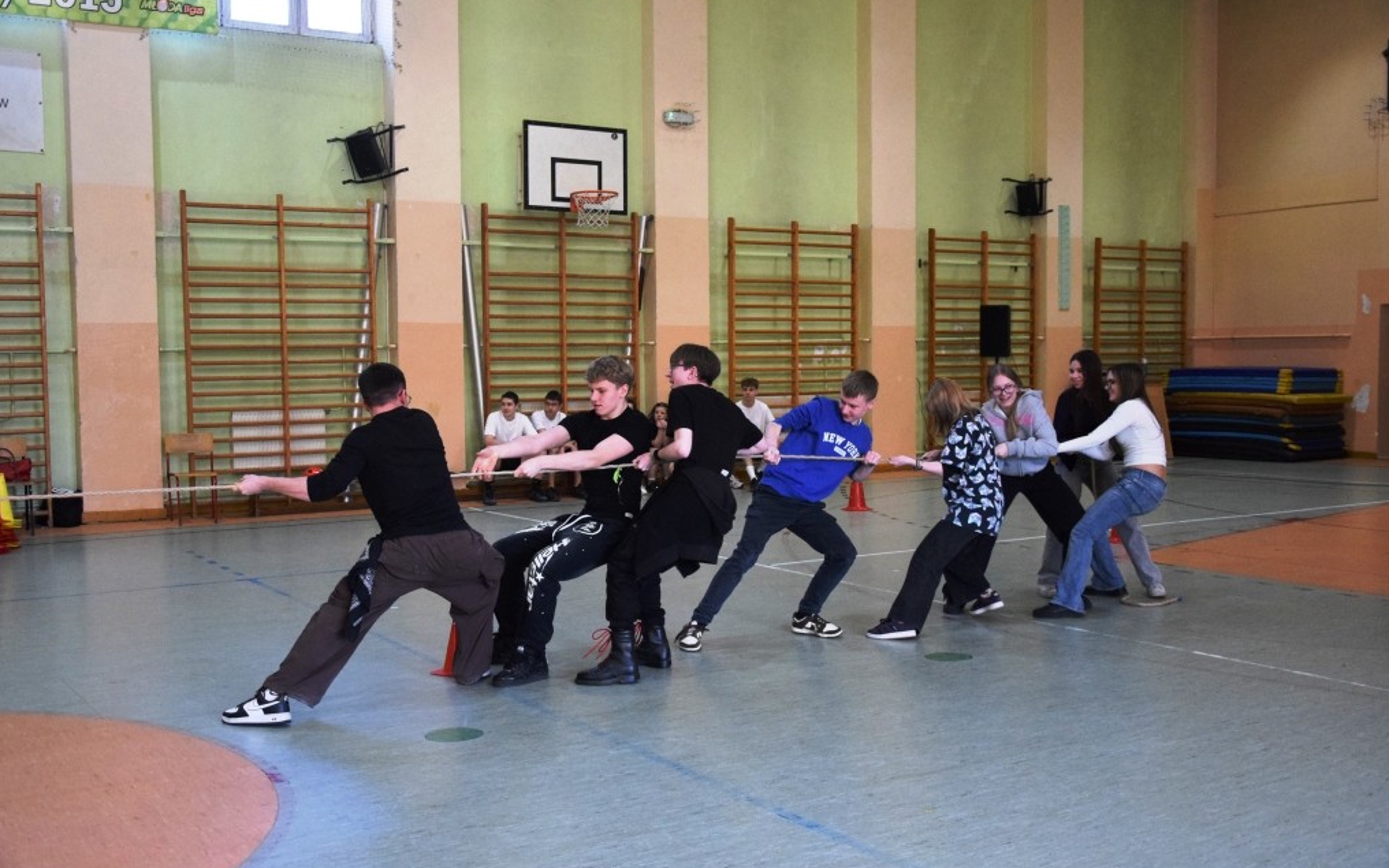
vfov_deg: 34.4
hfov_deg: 52.7
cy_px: 449
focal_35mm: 37
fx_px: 1401
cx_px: 696
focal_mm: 24
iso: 3200
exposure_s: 1/500
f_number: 3.8
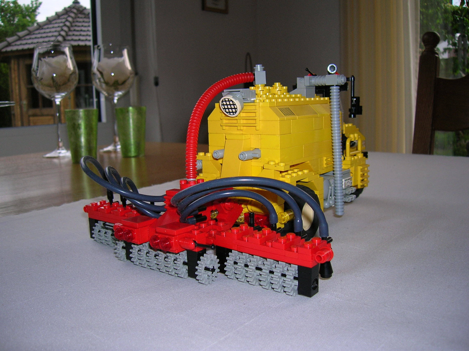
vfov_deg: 41.7
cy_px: 176
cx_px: 234
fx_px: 460
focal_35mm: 34
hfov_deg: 54.0
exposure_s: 1/60.1
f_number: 2.9
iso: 50
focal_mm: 5.7
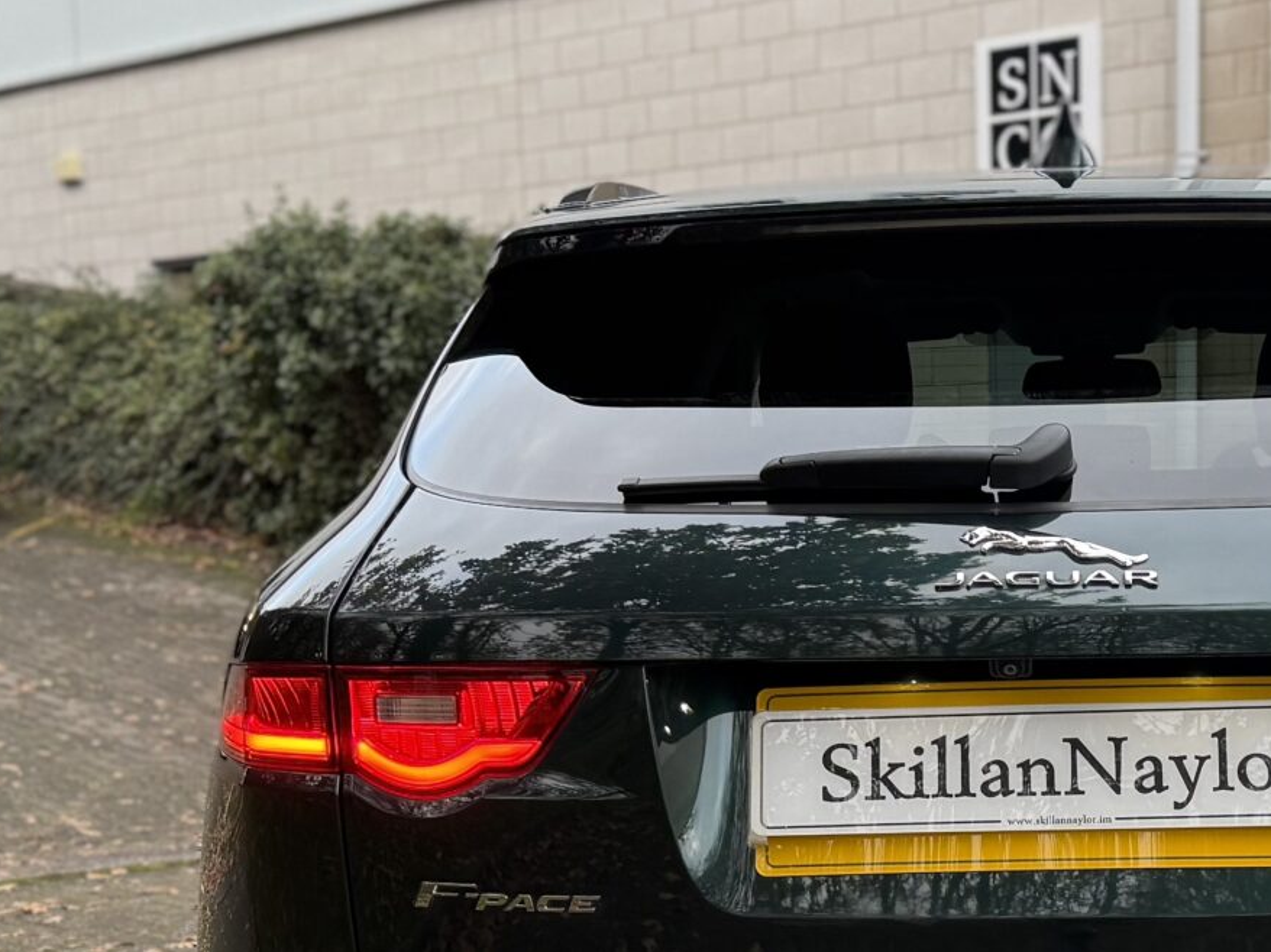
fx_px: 2569
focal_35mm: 70
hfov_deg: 27.2
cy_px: 901
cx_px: 1035
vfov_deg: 20.5
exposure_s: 1/121
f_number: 1.78
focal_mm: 6.76
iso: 125
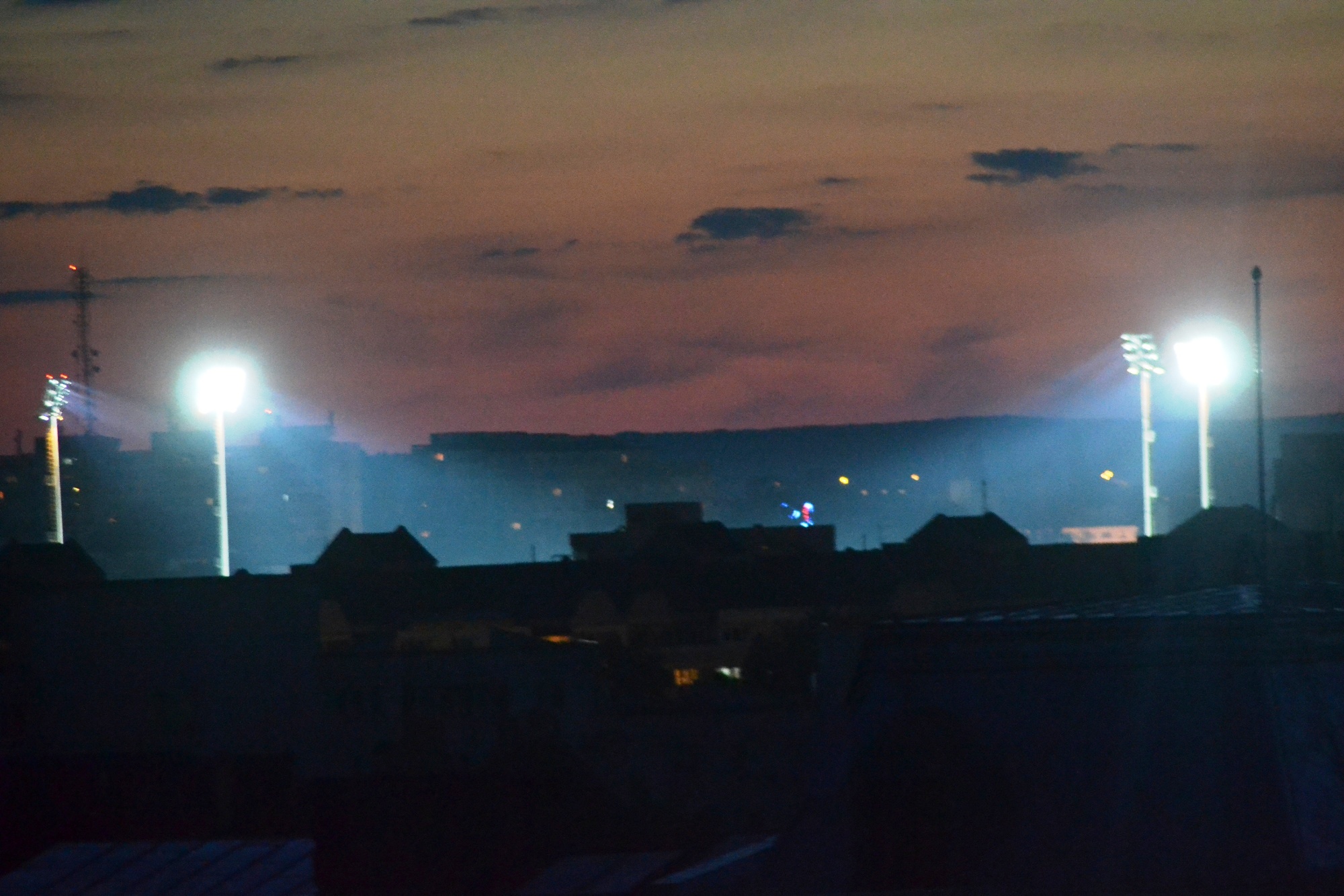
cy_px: 448
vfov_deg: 4.7
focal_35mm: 292
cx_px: 672
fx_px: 10918
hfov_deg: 7.0
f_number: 4.8
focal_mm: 195
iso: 3200
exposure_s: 1/40
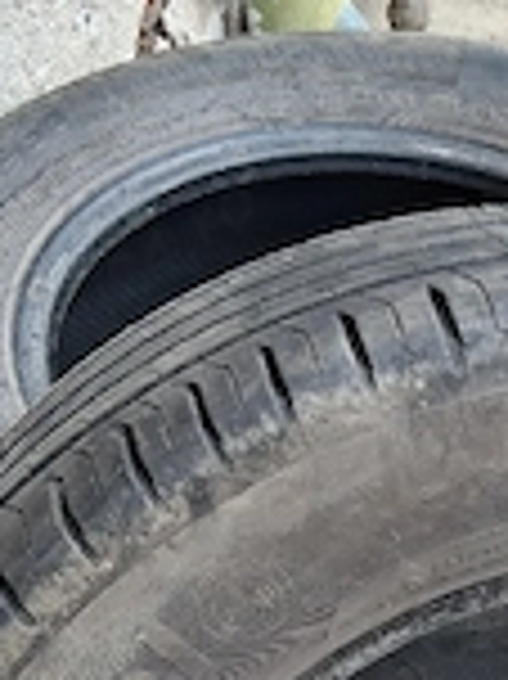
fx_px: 1352
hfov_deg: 20.4
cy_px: 698
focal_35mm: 69
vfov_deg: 26.5
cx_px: 548
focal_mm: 3.98
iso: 25
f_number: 1.8
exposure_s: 1/143
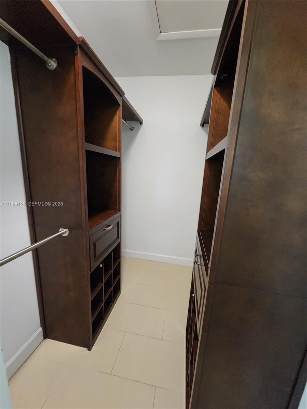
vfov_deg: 106.2
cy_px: 204
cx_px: 154
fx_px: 154
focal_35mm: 13
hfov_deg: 89.9
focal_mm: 2.2
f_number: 2.2
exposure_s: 1/30
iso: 640
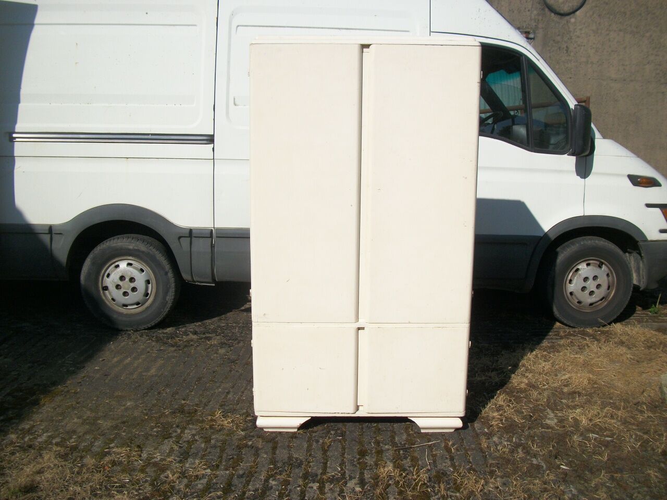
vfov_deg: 44.2
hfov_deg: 56.8
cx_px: 334
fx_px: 617
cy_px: 250
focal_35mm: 32
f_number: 8.8
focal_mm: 5.7
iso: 80
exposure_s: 1/320
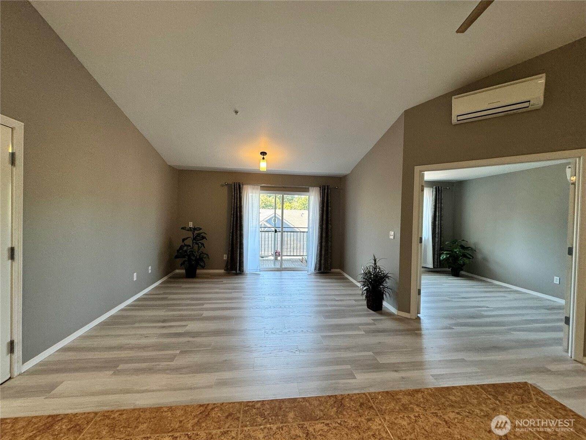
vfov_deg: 85.7
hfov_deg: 102.1
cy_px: 220
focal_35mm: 14
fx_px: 237
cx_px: 293
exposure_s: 1/120
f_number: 2.2
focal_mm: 2.22
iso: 250
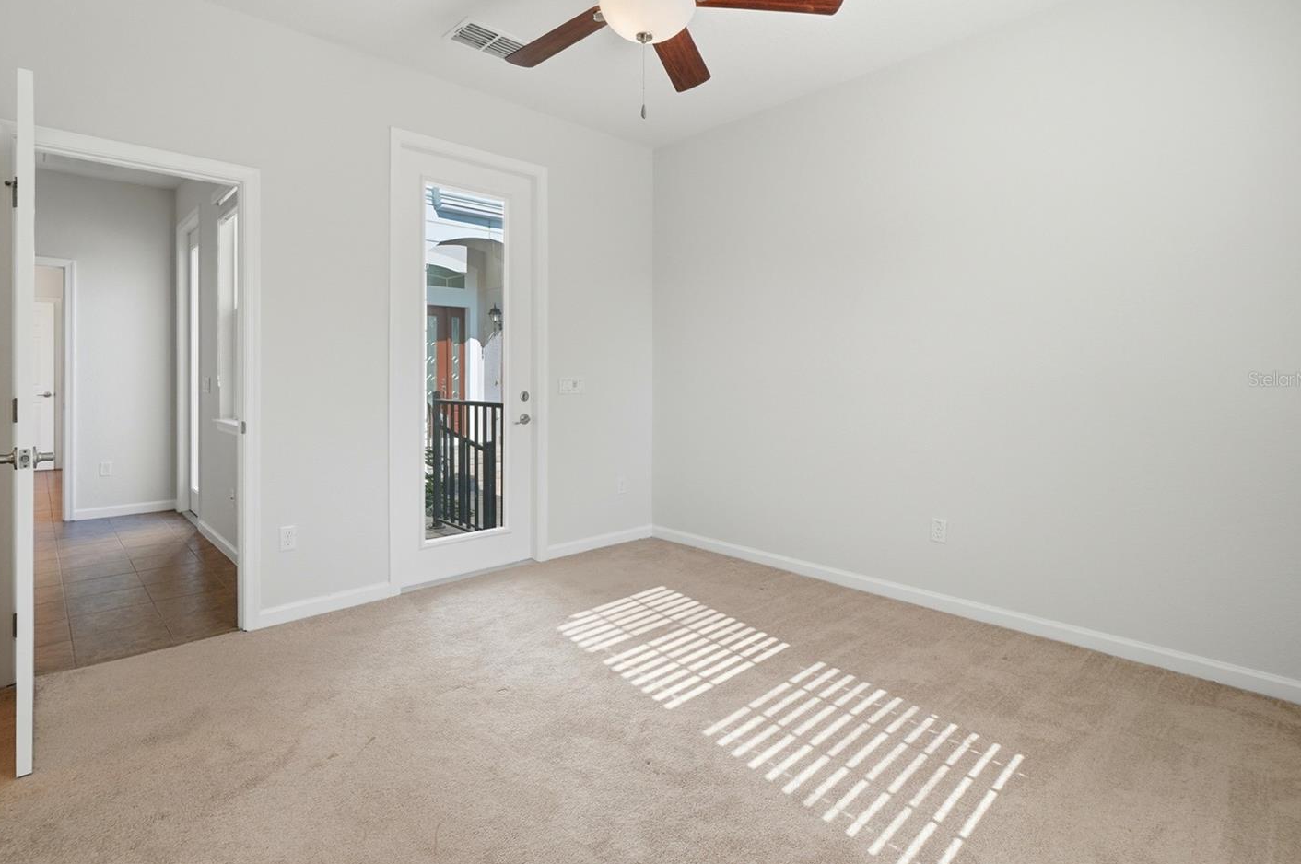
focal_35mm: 17
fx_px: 614
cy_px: 379
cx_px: 593
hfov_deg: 93.1
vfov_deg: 70.0
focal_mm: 10
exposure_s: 1/125
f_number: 7.1
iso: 100
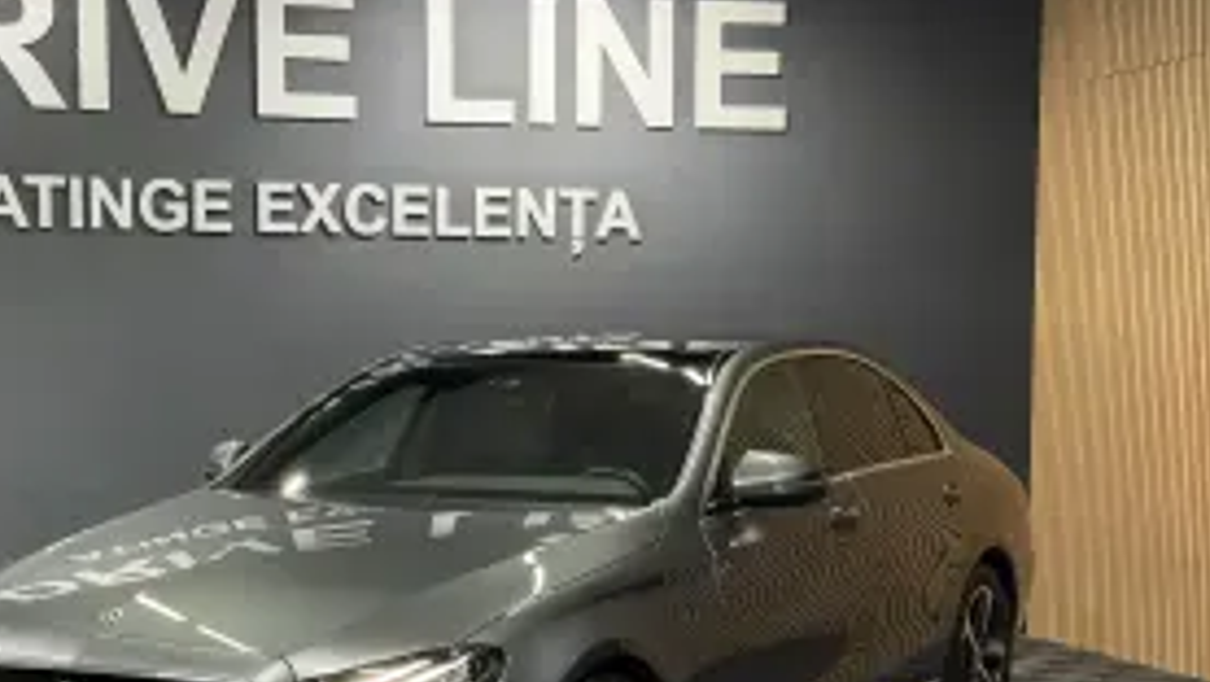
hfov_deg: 30.9
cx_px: 489
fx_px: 2182
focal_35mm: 68
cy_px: 529
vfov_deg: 17.6
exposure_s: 1/100
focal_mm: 6.76
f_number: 1.78
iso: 250
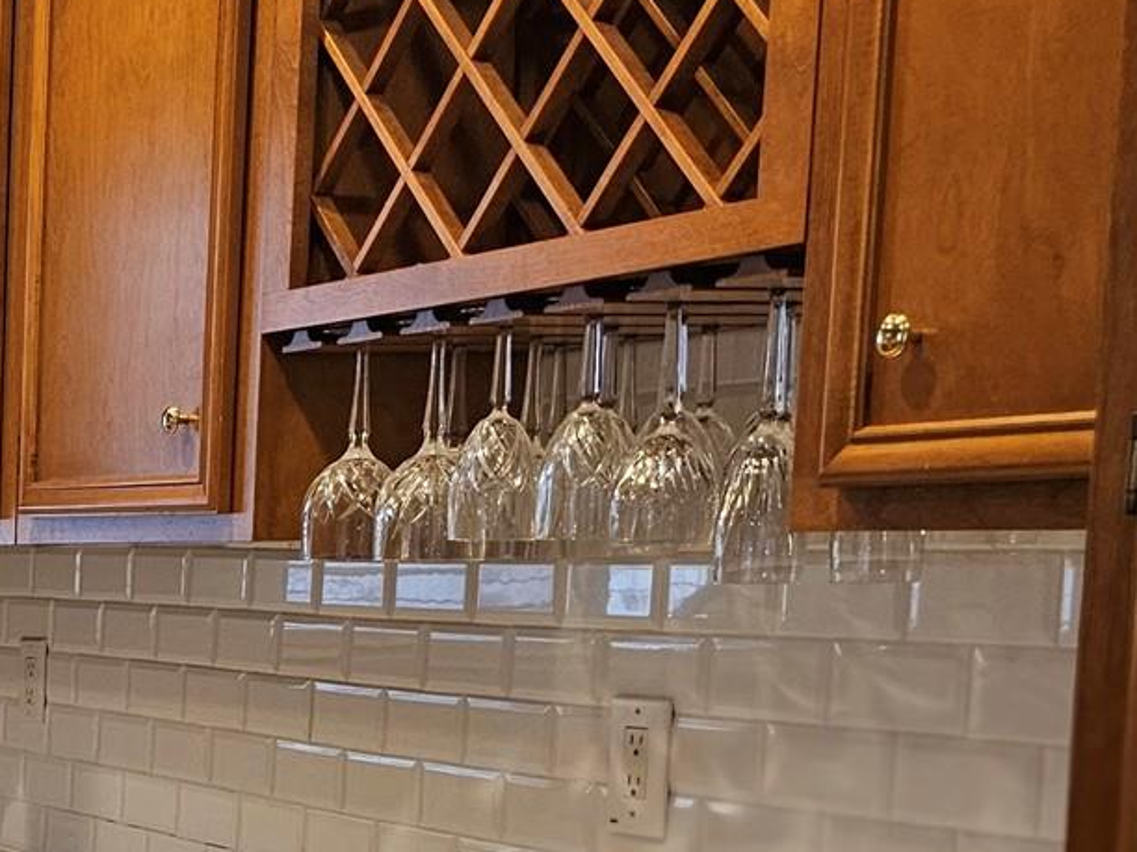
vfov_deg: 18.7
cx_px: -764
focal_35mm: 77
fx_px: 2529
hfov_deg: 20.1
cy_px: 837
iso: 200
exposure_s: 1/120
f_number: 1.7
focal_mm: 6.3
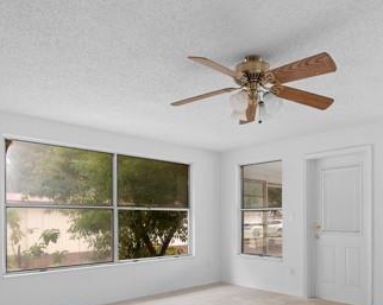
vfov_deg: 49.5
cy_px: 228
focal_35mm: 28
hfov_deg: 61.8
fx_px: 317
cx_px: 226
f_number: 8
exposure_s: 1/6
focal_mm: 16
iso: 400
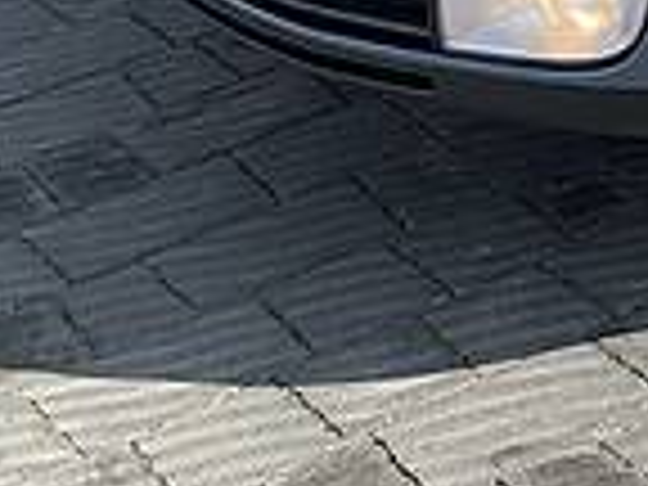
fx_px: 2696
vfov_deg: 9.0
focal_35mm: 144
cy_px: -783
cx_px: 1534
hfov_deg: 11.4
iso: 25
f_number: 1.8
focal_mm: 4.2
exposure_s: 1/1100
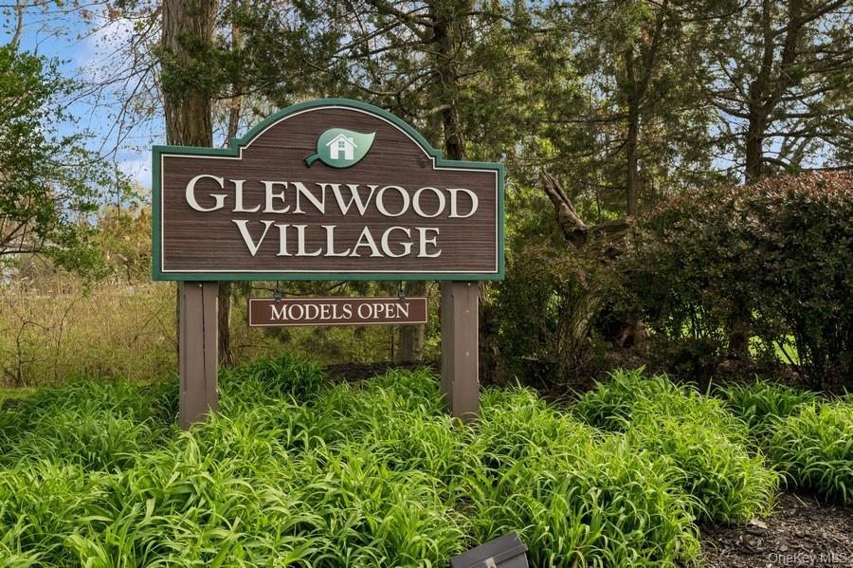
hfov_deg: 53.2
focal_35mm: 36
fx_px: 852
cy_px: 284
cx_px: 426
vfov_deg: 36.8
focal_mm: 24
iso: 400
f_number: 9
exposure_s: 1/500
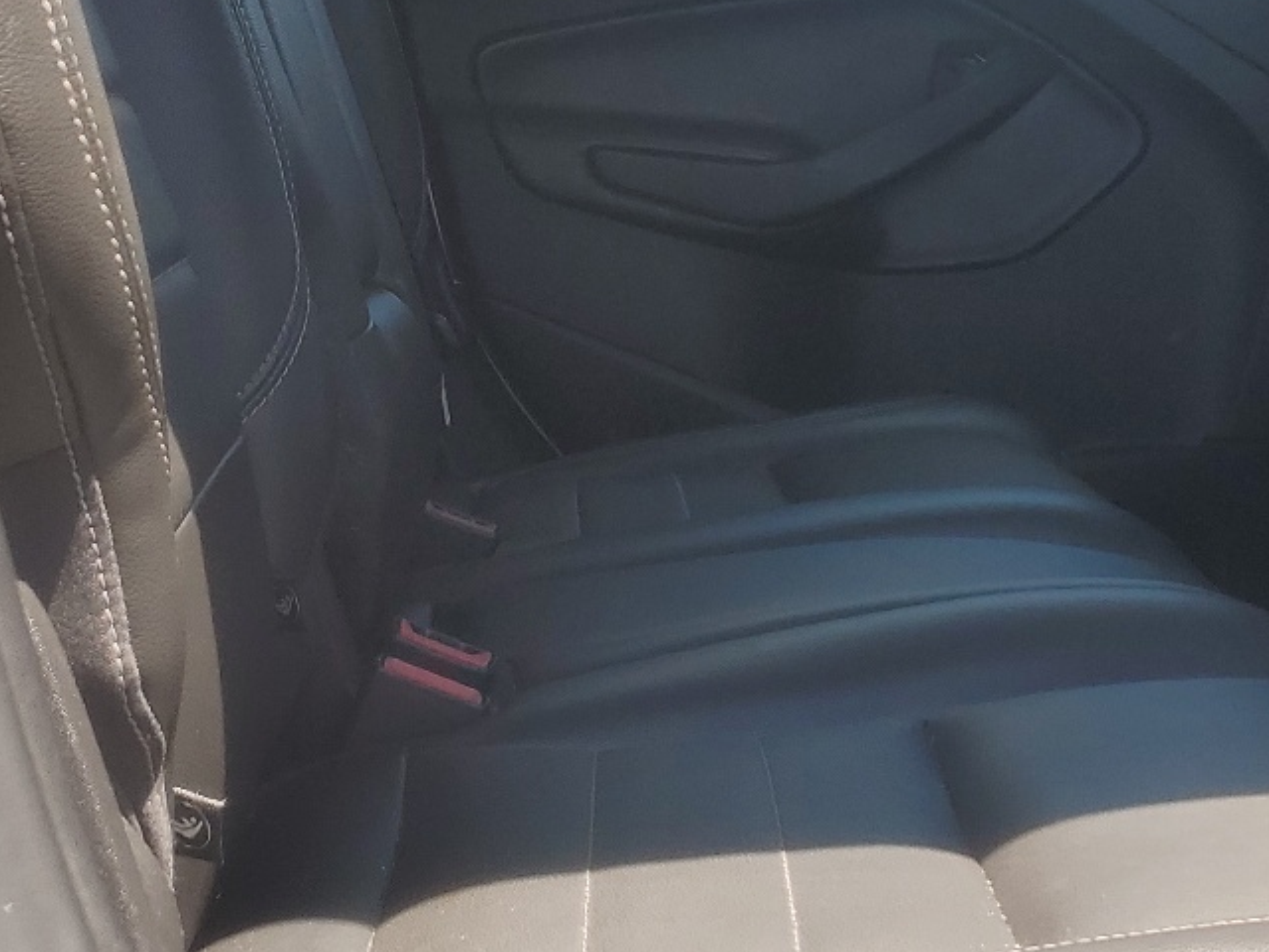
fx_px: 2383
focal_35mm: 65
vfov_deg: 22.3
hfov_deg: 28.7
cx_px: 1130
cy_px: 180
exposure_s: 1/833
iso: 50
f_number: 1.5
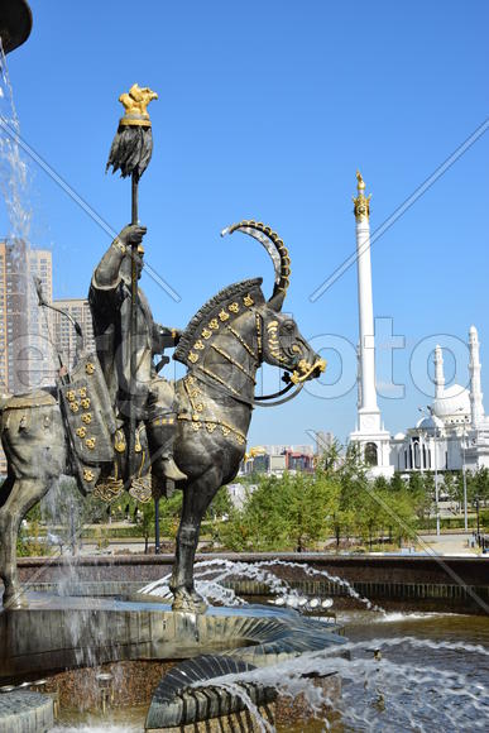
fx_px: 1374
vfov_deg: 29.9
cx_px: 244
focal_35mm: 68
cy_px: 366
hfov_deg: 20.2
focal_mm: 45
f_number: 11
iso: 100
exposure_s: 1/125
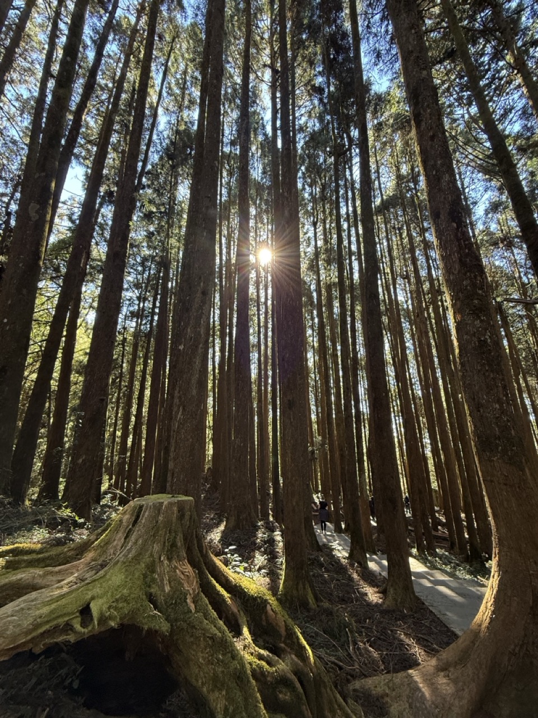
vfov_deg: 102.1
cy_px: 359
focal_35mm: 14
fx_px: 290
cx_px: 269
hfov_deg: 85.7
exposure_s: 1/99
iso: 200
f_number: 2.2
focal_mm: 2.22
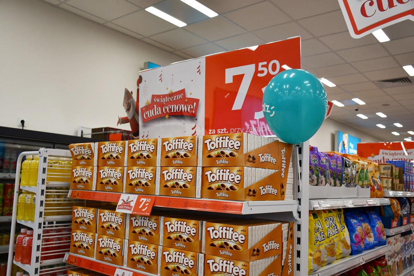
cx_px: 207
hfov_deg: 55.8
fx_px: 391
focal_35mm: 34
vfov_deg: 38.9
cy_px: 138
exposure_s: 1/250
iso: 400
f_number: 3.8
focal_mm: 23
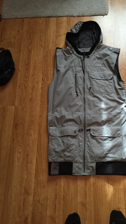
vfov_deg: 61.0
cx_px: 84
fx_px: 190
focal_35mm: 32
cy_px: 111
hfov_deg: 36.3
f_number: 2.2
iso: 200
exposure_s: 1/30
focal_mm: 4.15
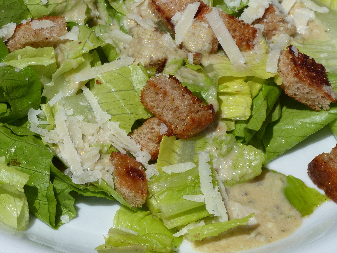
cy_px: 106
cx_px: 118
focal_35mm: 300
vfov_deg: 5.0
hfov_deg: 6.6
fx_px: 2921
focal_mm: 41.1
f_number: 5.6
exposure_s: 1/1600
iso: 100
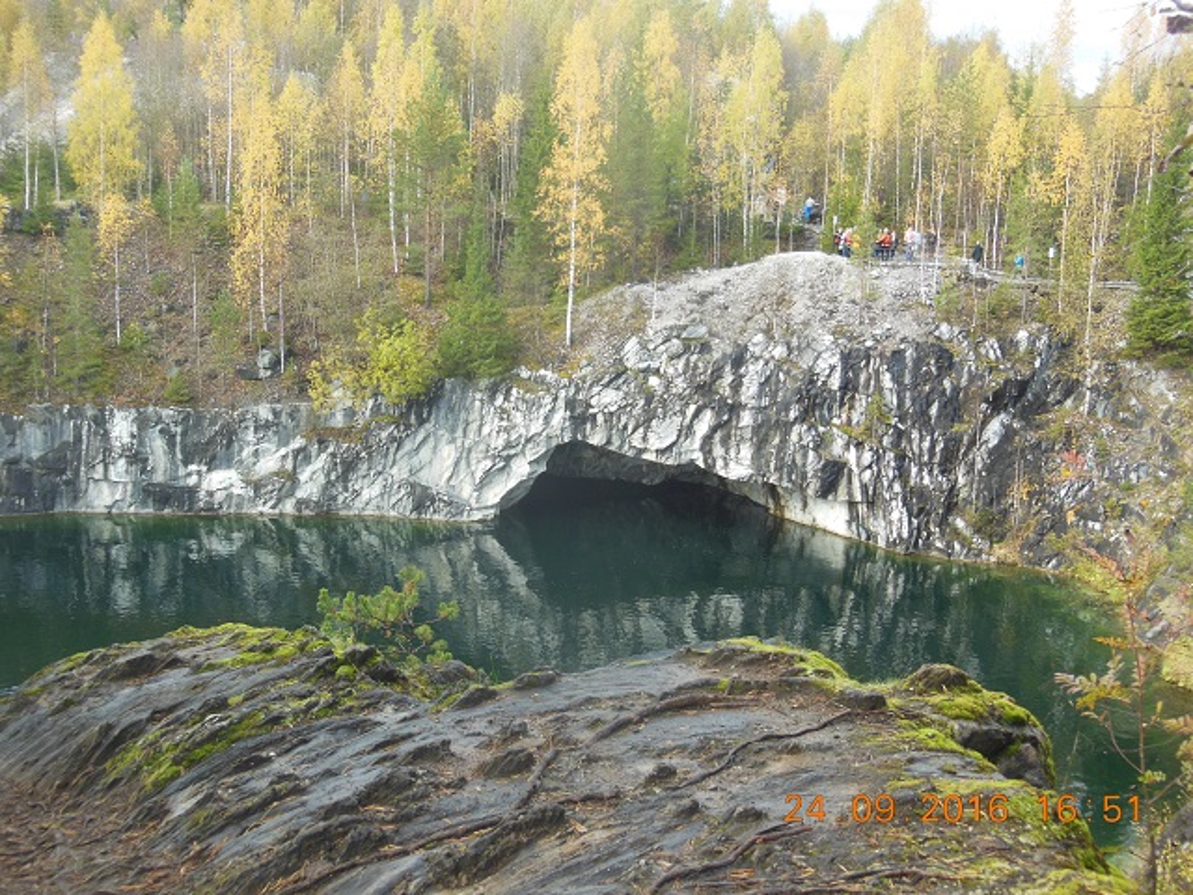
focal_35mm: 52
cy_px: 448
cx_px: 596
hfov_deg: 36.8
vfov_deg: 28.0
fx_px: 1792
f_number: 4.7
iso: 125
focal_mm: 9.3
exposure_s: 1/80
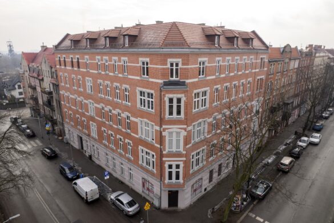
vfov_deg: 57.2
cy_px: 112
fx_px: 204
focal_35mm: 22
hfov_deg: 78.6
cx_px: 167
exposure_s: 1/1000
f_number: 2.8
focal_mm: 8.38
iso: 110
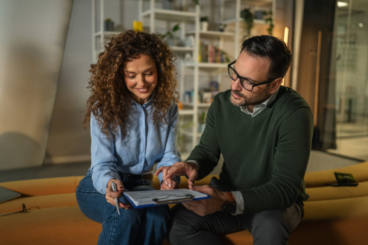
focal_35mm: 35
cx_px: 184
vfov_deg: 37.9
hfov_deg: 54.4
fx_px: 358
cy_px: 122
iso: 800
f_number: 1.6
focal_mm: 35
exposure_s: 1/400
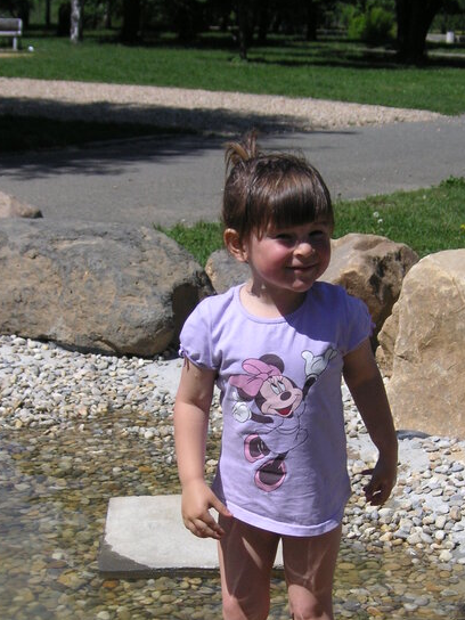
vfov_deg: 24.9
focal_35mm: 78
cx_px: 280
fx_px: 1397
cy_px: 423
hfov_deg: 18.9
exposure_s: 1/180
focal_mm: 8.9
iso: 50
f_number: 9.5
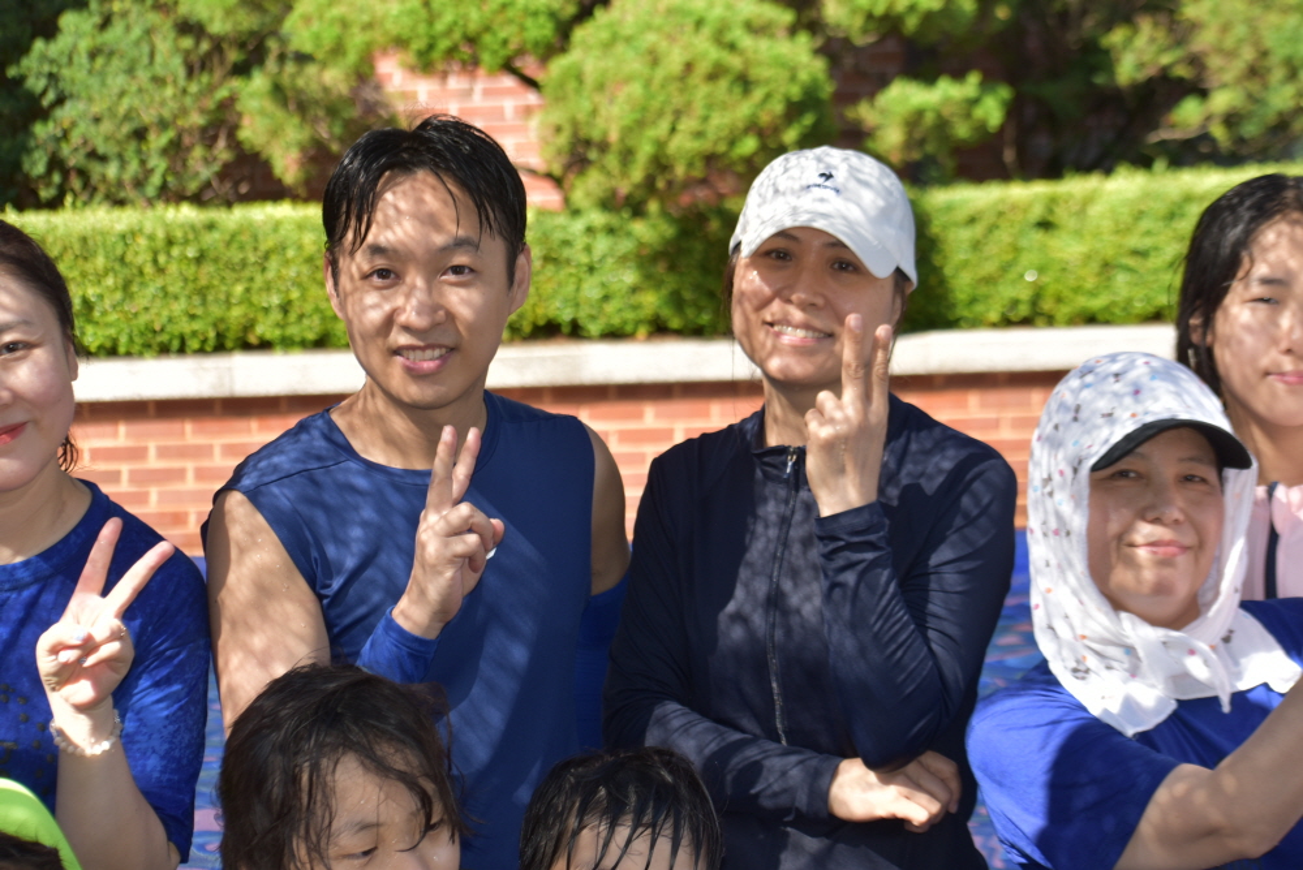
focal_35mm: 105
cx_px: 652
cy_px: 435
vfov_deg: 13.1
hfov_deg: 19.4
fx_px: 3802
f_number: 5.6
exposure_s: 1/125
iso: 100
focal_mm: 70
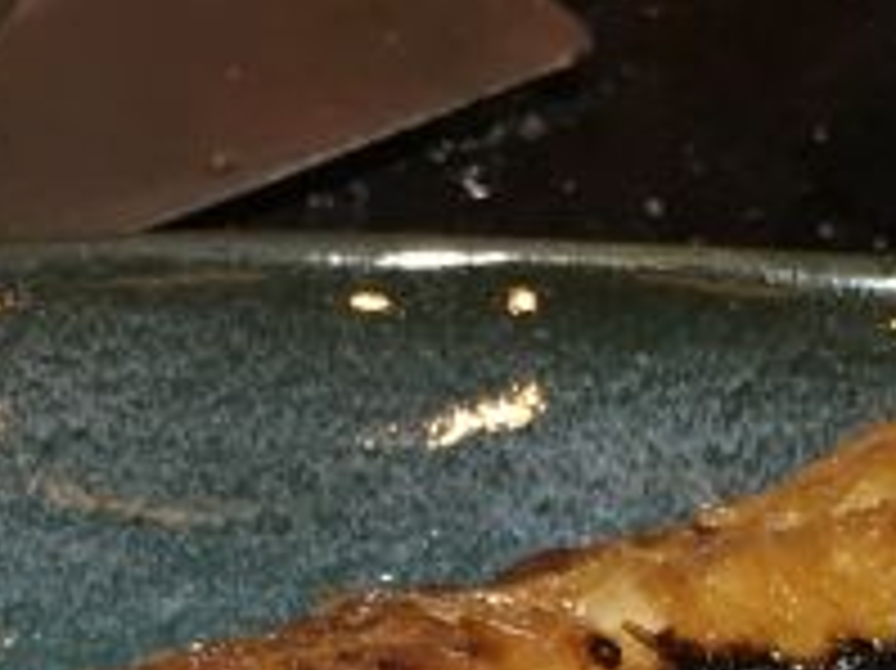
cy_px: 956
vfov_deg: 13.7
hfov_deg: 19.1
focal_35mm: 102
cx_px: 684
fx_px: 2639
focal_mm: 4.15
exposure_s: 1/33
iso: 100
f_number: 2.2
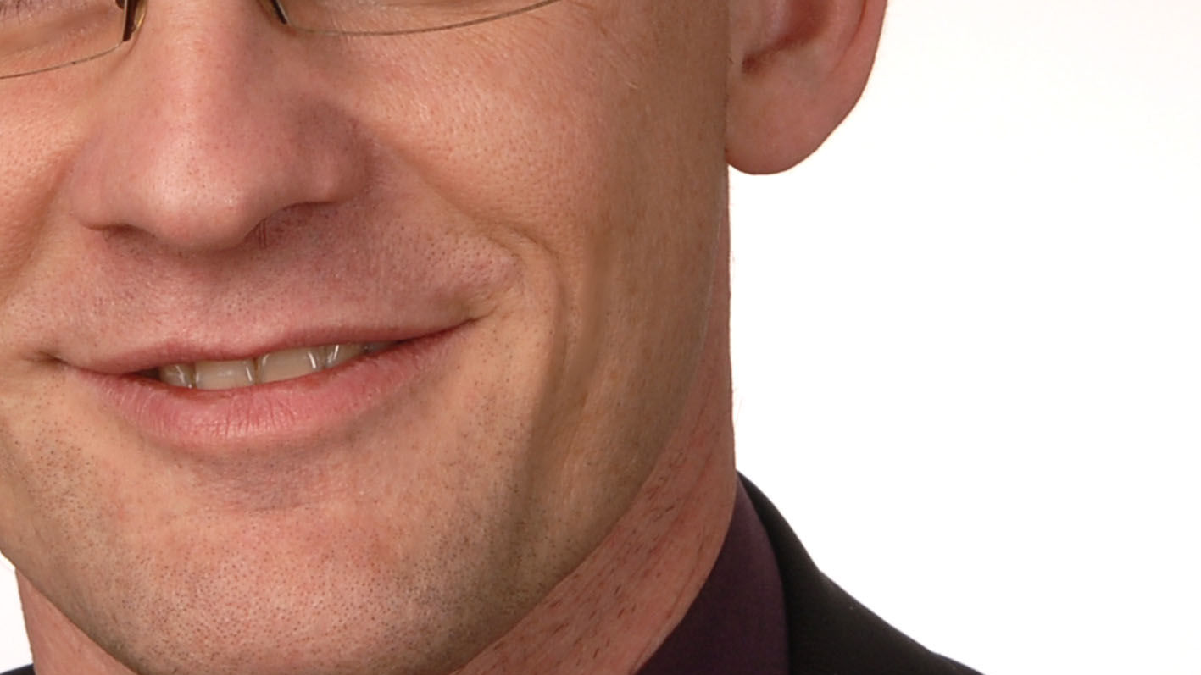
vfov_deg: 4.7
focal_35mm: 258
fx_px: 8216
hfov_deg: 8.3
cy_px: 143
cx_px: 258
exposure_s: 1/125
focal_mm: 60
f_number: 14
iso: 125
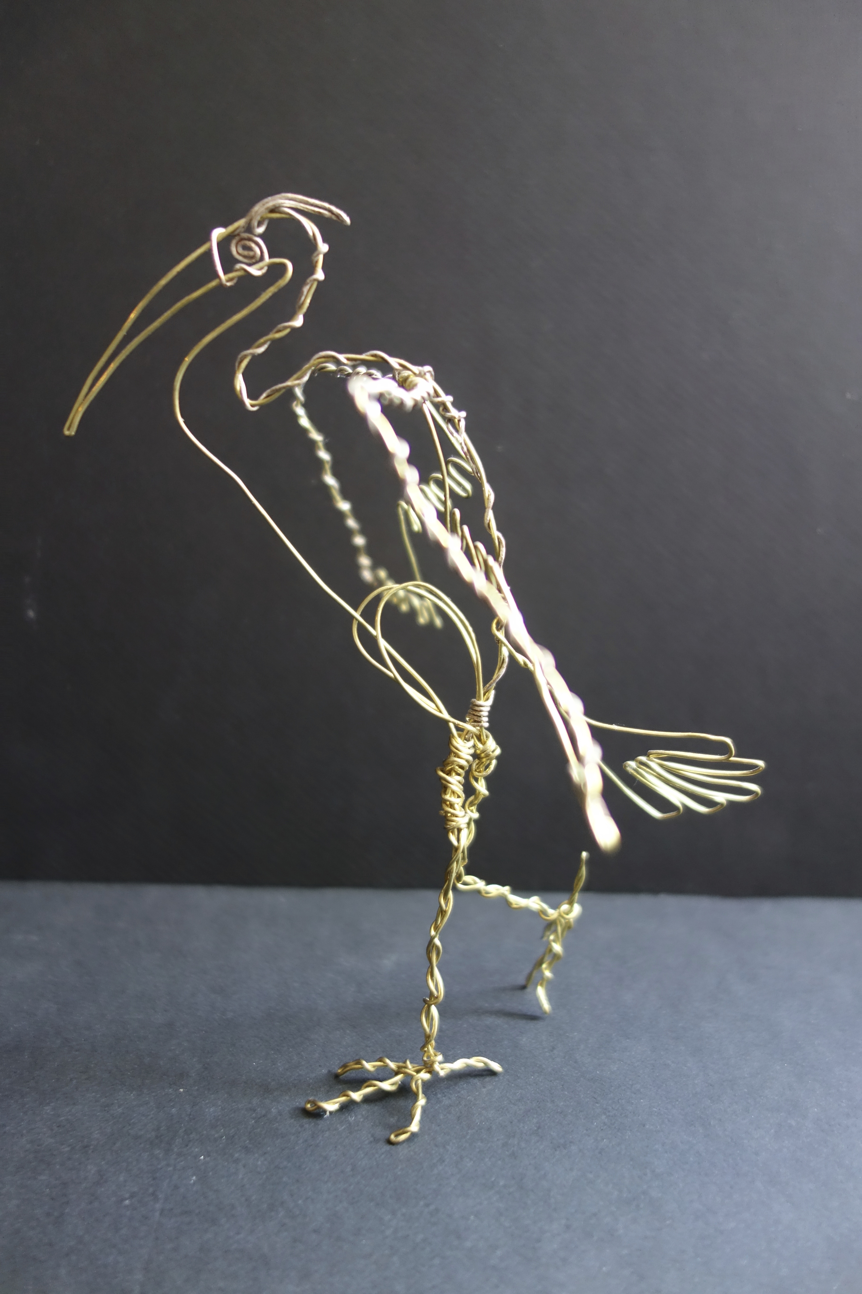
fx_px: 1006
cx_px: 431
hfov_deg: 46.4
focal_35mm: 28
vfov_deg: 65.5
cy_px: 647
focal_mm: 10.4
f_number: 1.8
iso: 800
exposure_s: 1/80
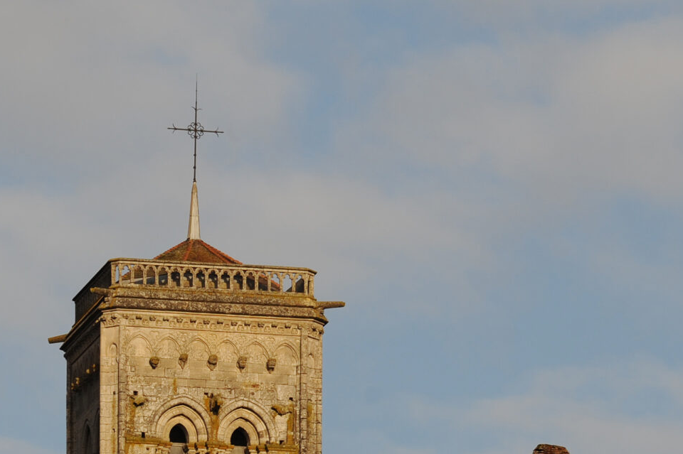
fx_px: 16686
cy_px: 446
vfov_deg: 1.6
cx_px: 241
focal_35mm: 880
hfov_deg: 2.3
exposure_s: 1/800
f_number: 8
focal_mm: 330
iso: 200
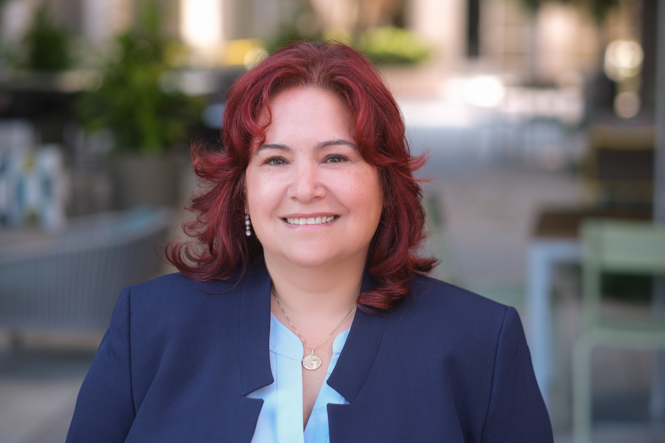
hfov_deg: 24.2
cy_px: 222
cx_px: 332
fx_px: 1552
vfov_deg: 16.3
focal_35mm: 84
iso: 160
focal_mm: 56
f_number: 2
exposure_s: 1/320
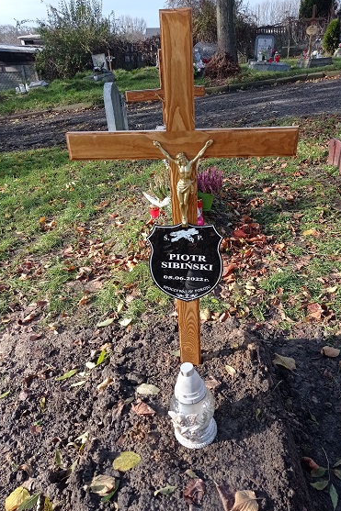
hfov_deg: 43.5
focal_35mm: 30
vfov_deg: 61.9
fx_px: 426
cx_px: 184
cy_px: 258
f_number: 1.79
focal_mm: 4.74
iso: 103
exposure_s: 1/1230
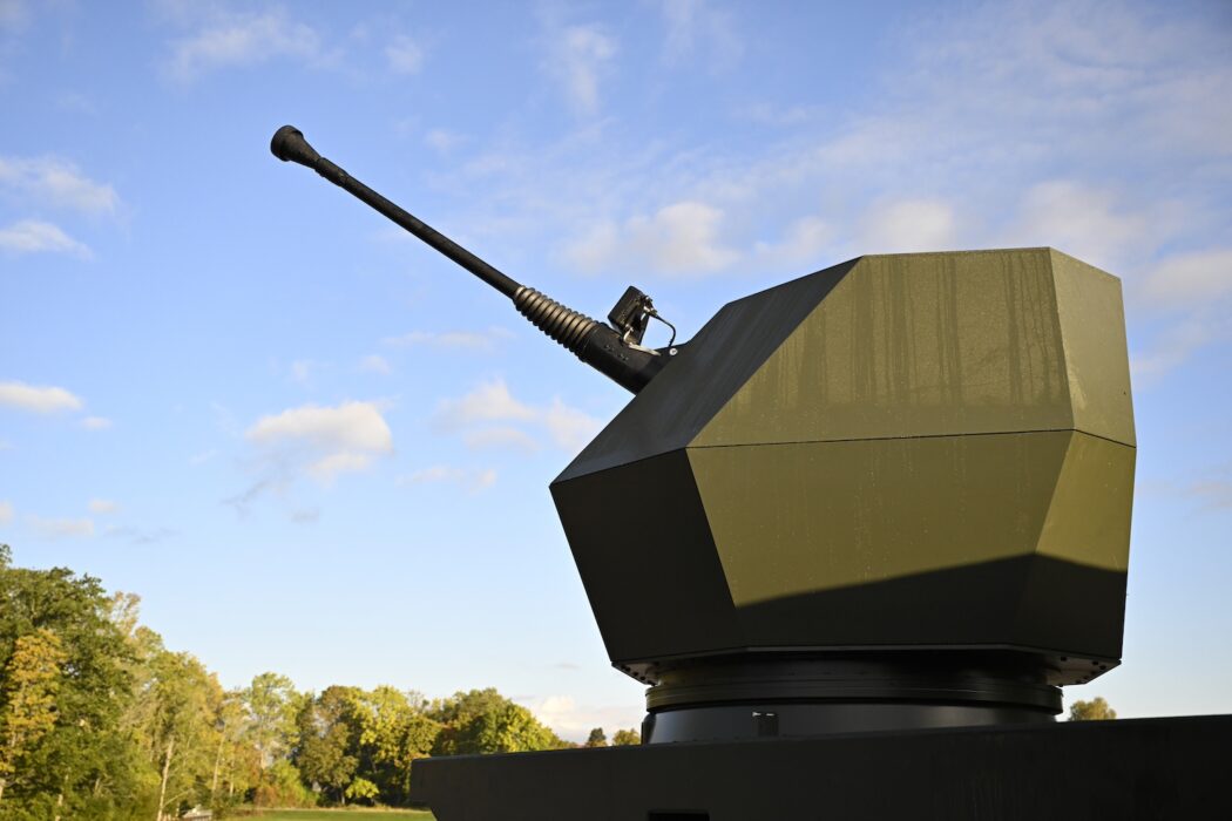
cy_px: 410
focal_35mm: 40
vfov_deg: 33.4
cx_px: 616
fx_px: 1369
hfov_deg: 48.5
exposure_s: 1/6400
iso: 1250
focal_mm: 40
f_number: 4
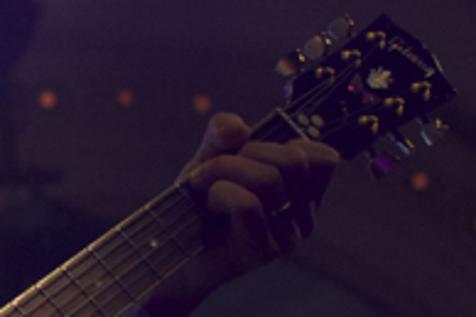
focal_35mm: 271
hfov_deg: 7.3
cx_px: -569
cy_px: 289
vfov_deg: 5.1
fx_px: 3575
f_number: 2.8
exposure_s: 1/160
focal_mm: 35
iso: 1600
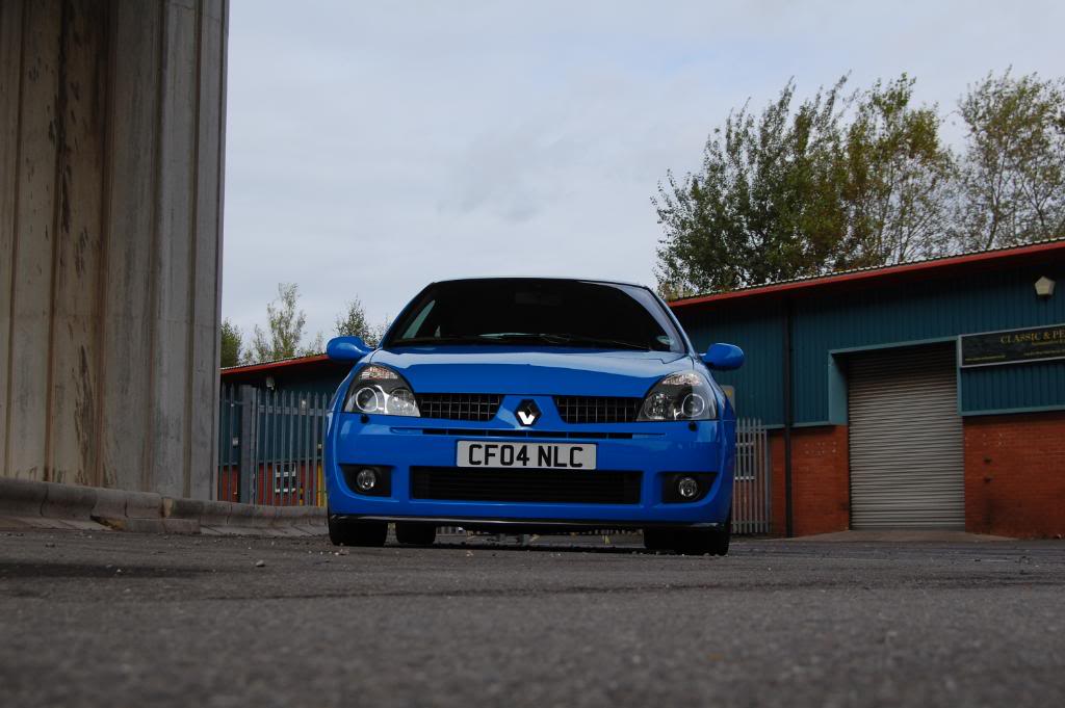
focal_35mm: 57
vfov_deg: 23.7
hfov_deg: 35.1
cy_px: 354
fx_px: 1685
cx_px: 532
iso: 200
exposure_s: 1/400
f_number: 10
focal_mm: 38
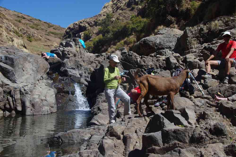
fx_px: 321
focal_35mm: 49
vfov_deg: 27.5
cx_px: 118
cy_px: 78
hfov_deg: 40.3
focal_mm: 32.5
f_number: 11
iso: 200
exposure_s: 1/80
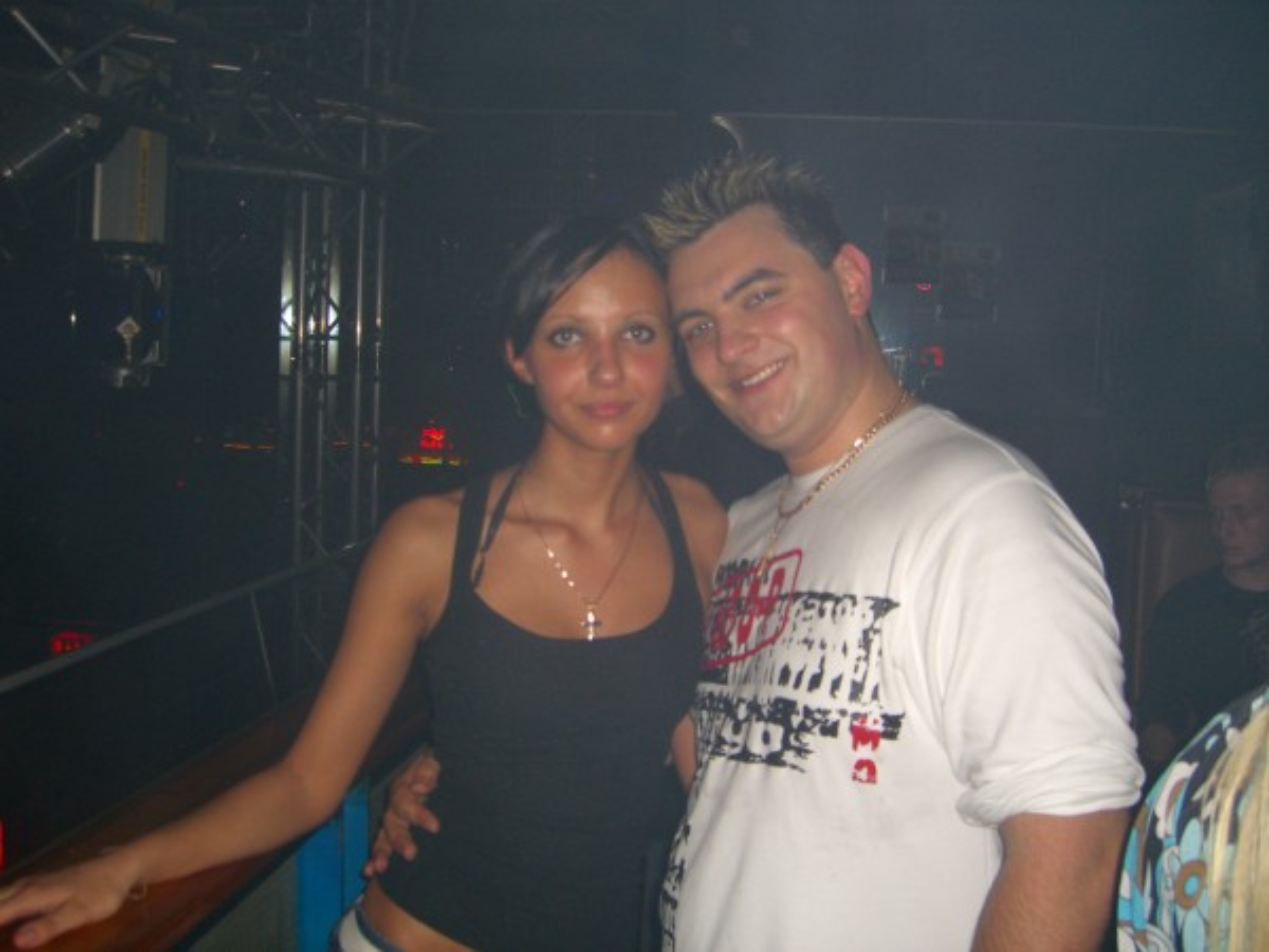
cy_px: 476
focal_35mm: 38
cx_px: 634
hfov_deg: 49.0
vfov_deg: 37.7
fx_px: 1393
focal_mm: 7.9
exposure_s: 1/60
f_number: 2.8
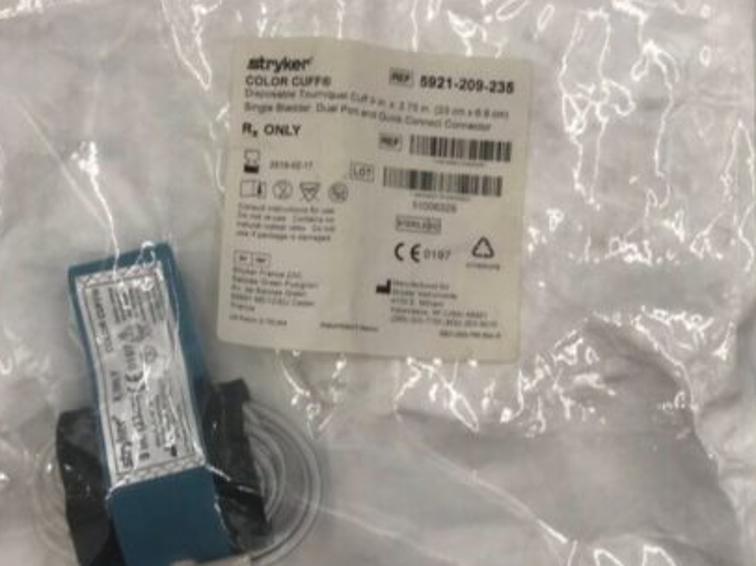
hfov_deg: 36.2
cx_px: 391
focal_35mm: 53
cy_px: 290
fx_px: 1157
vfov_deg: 27.5
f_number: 1.8
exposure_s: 1/60
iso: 25
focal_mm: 3.99
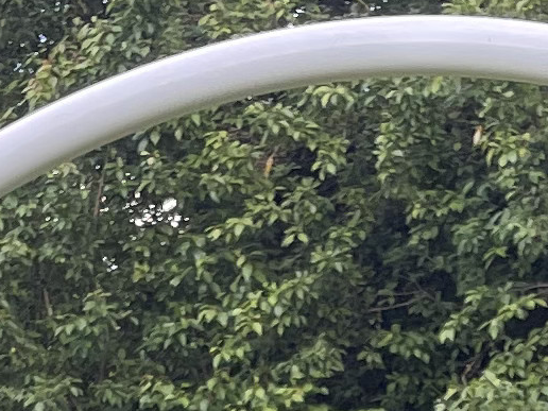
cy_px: 1364
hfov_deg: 9.7
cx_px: 378
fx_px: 3214
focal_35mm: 203
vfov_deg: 6.5
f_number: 1.6
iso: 32
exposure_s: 1/121
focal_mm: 4.2
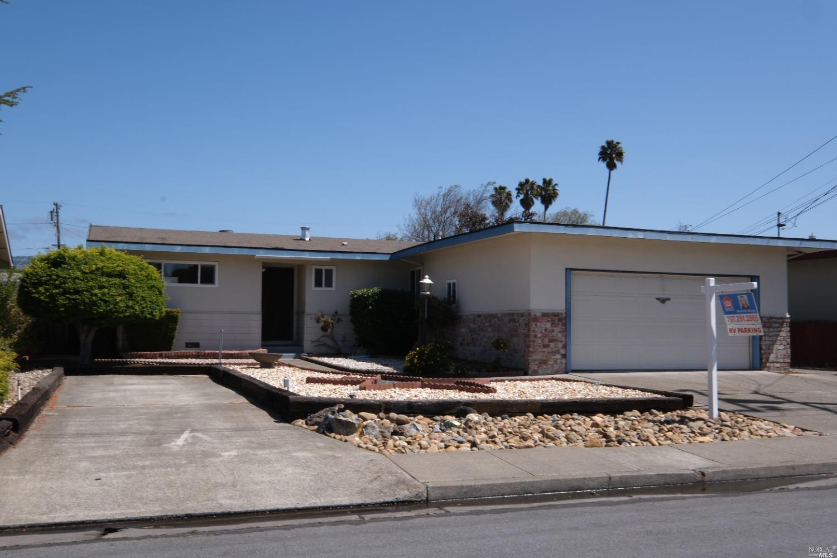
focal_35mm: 36
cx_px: 418
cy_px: 279
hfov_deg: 53.1
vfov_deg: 36.9
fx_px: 837
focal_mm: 24
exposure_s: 1/30
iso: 80
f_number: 22
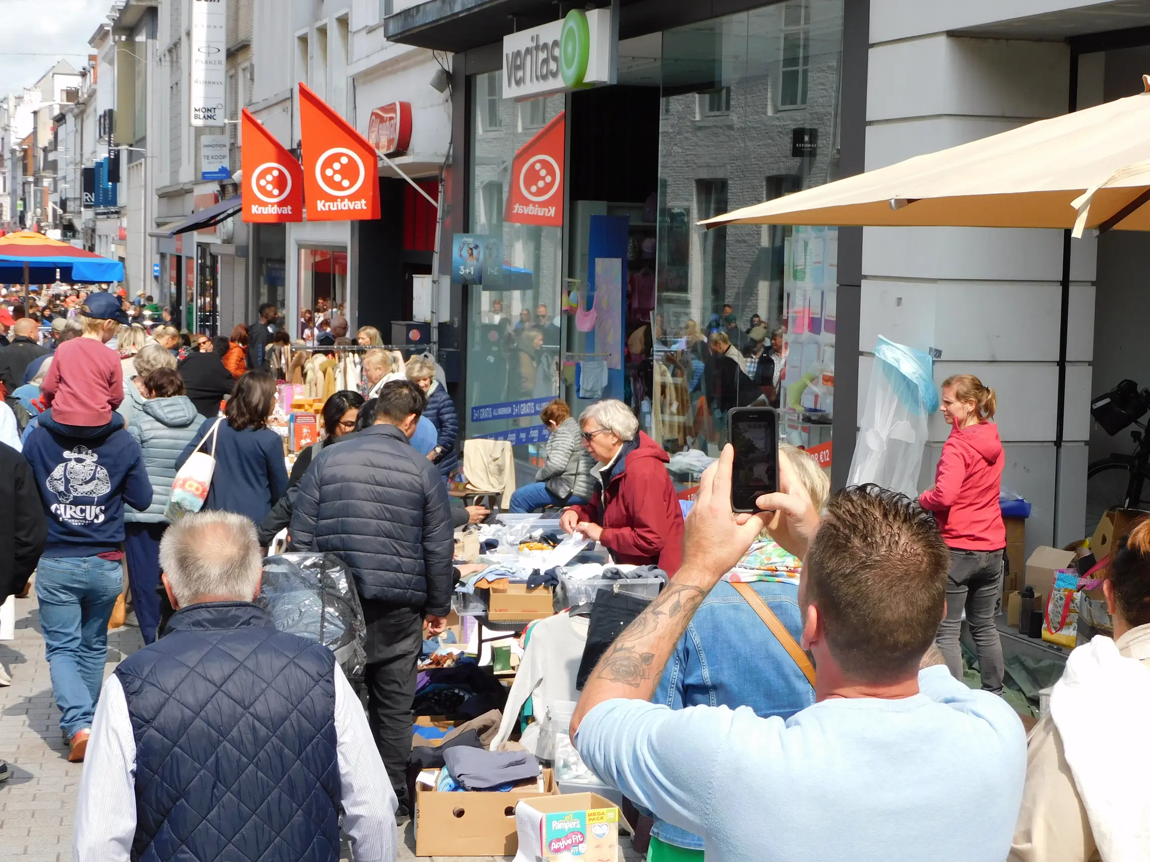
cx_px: 575
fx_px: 2326
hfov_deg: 27.8
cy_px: 431
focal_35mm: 70
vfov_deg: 21.0
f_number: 4.5
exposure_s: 1/500
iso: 125
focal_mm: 12.5
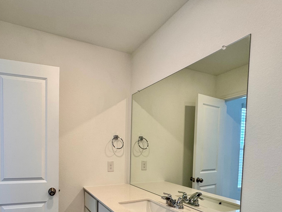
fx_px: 171
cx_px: 100
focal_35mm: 21
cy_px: 156
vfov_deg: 60.3
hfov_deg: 77.0
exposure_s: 1/120
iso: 100
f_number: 2.2
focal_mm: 2.22
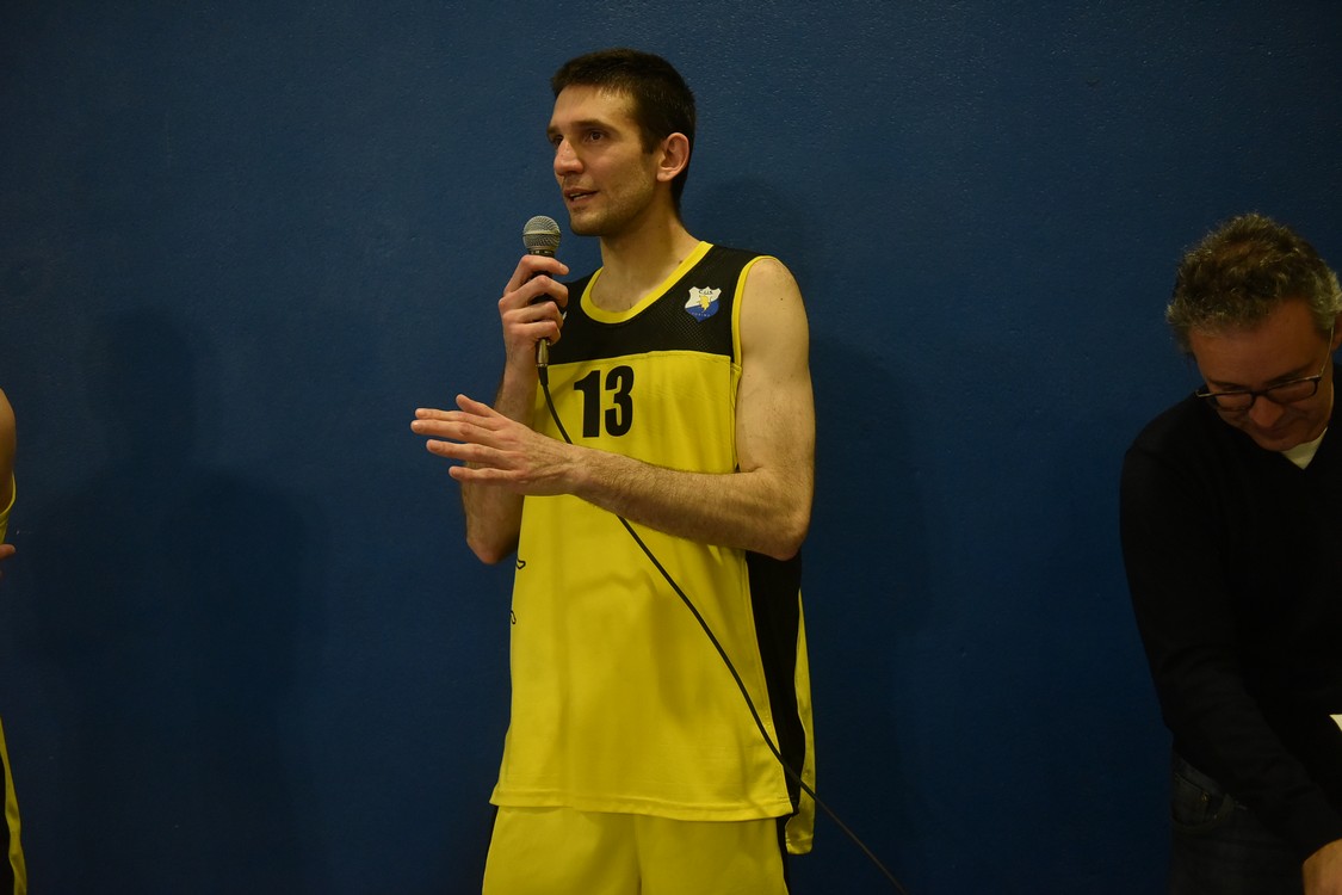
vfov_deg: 31.9
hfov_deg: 46.4
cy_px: 448
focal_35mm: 42
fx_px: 1566
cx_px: 671
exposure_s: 1/500
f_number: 2.8
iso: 3200
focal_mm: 42
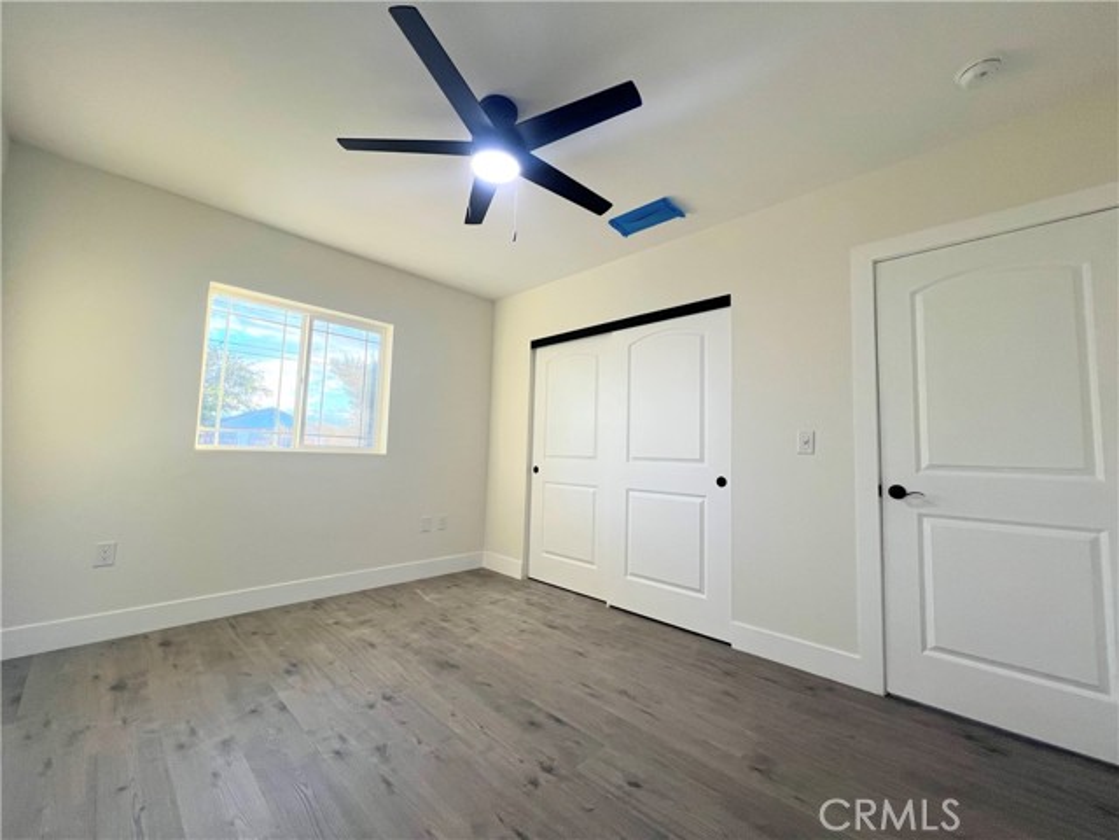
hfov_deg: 106.2
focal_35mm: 13
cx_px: 560
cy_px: 420
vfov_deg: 89.9
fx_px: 420
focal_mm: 1.57
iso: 125
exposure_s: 1/120
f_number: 1.8
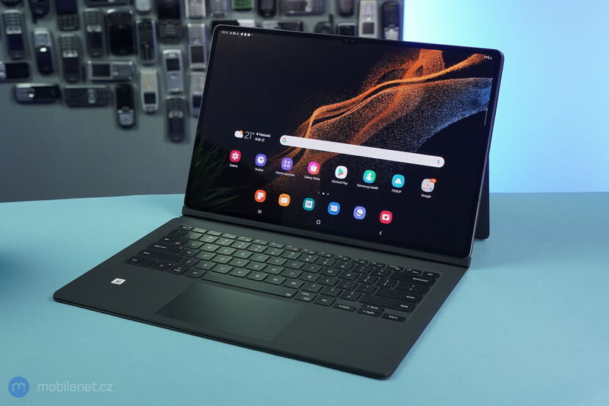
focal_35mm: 43
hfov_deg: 45.4
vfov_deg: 31.2
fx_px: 727
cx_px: 304
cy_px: 203
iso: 2500
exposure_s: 1/160
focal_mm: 43
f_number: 7.1
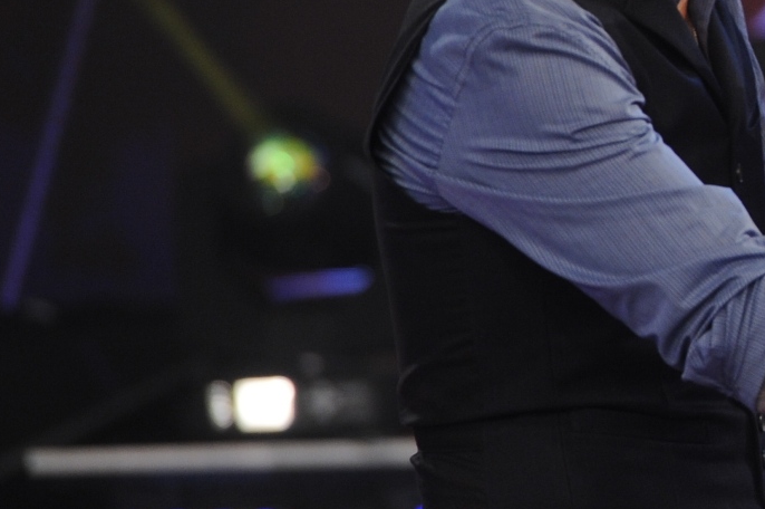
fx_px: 15412
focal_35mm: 726
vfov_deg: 1.9
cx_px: 1363
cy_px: 8
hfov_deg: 2.8
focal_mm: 195
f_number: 4.5
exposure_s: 1/250
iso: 800
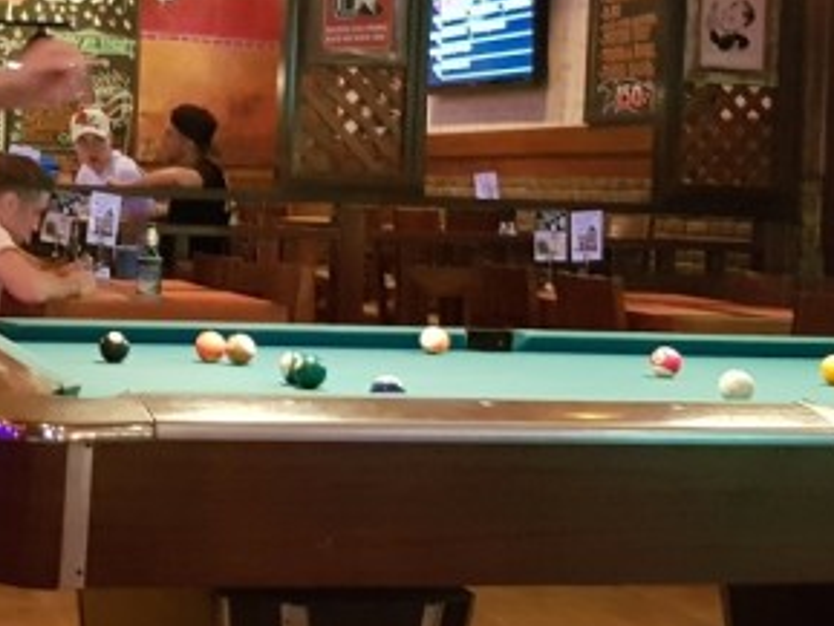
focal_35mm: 72
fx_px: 1735
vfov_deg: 20.4
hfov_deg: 26.3
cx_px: 110
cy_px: 213
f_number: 1.7
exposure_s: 1/10
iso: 640
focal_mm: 4.2
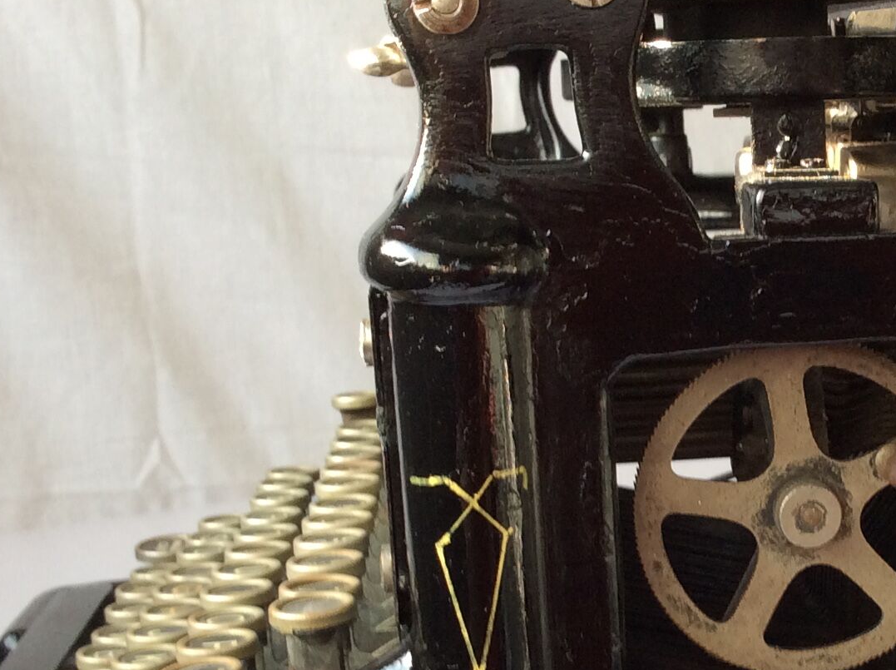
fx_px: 1991
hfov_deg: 24.8
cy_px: 494
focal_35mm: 77
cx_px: 765
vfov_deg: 19.0
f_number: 2.4
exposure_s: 1/33
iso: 40
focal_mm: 3.3
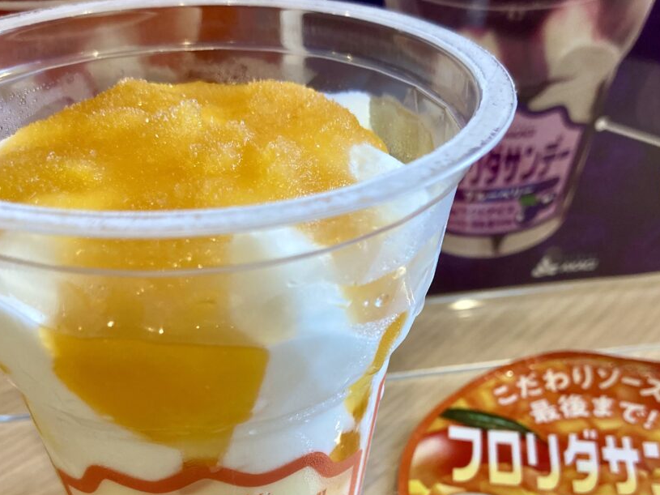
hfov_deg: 43.0
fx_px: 839
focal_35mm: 44
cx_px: 327
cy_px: 374
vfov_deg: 32.2
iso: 80
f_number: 1.8
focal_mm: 3.99
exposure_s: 1/60
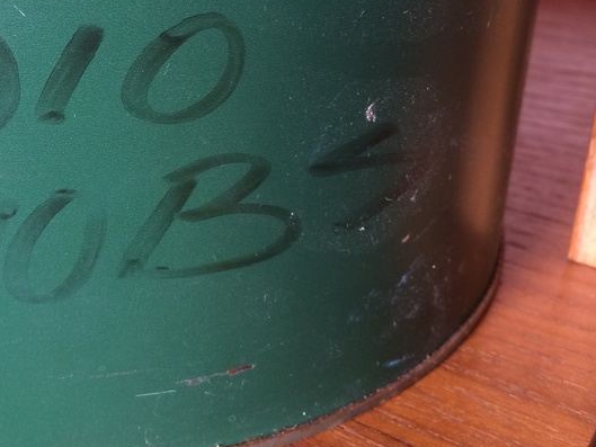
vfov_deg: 28.2
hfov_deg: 35.9
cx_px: 94
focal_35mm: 51
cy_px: 119
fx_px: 878
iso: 100
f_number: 2.2
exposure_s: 1/30
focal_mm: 4.12
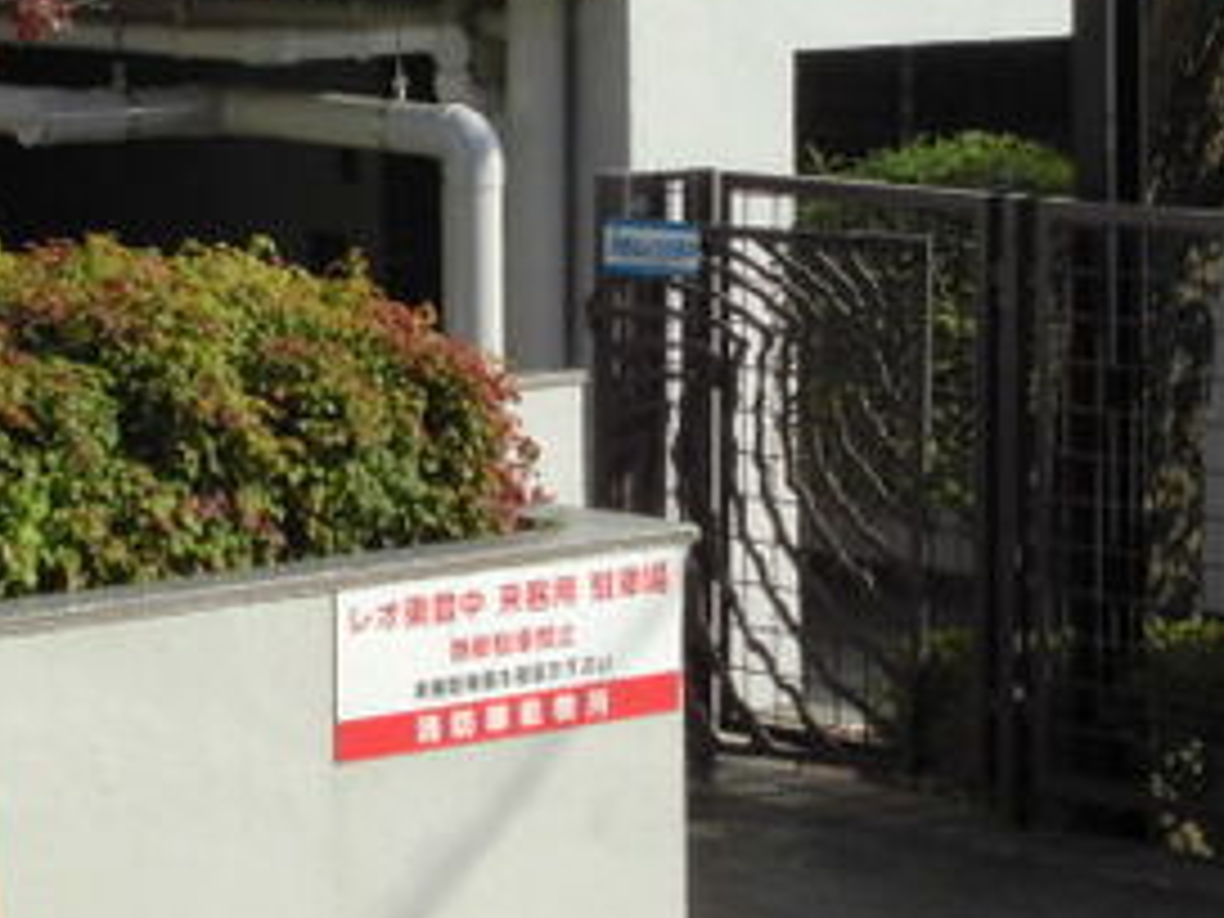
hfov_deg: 10.8
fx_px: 6471
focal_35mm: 183
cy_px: 189
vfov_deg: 8.1
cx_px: 468
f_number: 6.7
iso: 100
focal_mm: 14.9
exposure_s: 1/200
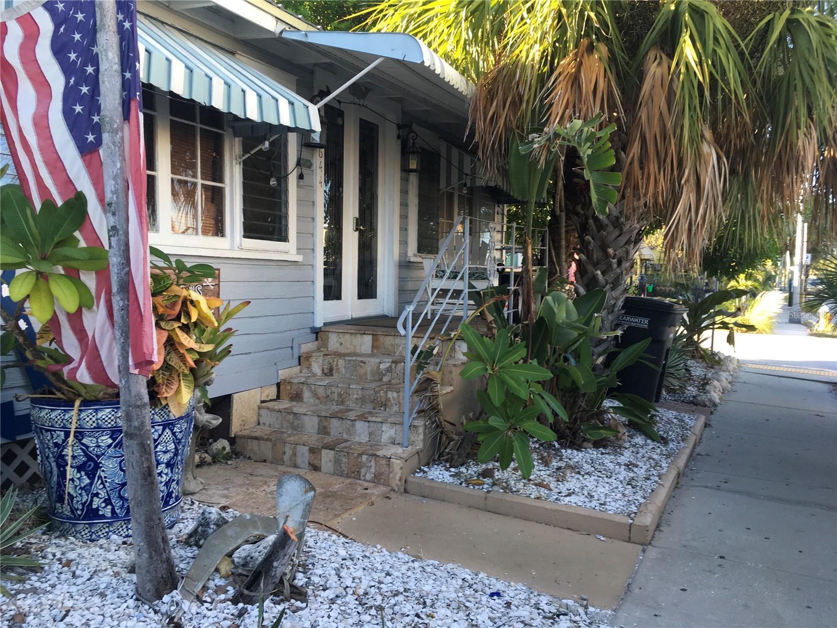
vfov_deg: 48.2
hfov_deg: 61.7
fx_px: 701
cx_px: 418
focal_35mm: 29
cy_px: 314
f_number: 2.2
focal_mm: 4.15
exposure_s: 1/120
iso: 32
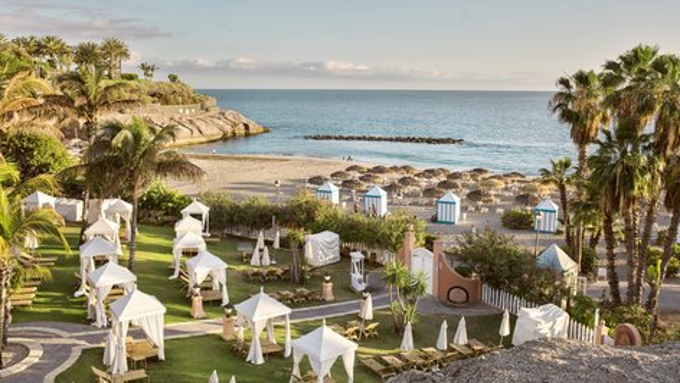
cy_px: 186
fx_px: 595
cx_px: 340
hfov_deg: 59.5
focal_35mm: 33
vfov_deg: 35.7
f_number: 9
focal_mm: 31
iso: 125
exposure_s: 1/60
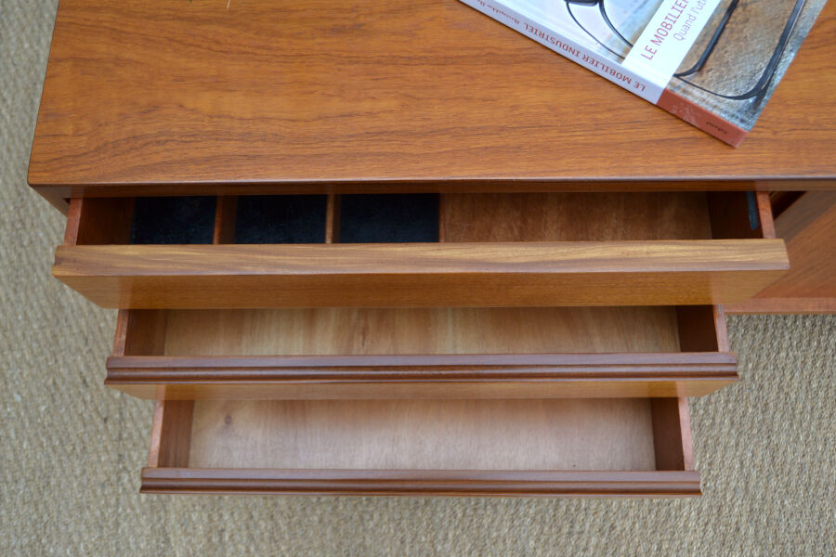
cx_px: 418
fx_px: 766
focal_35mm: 33
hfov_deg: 57.2
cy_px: 278
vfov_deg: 40.0
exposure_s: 1/125
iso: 250
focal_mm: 22
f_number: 3.5
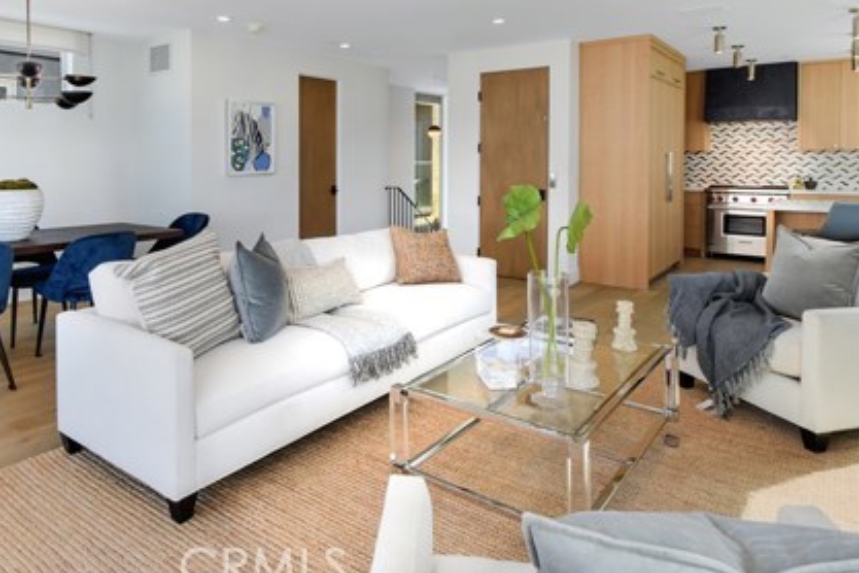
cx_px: 356
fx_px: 549
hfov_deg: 75.5
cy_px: 156
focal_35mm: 23
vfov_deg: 53.1
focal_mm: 10
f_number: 8
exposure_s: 1/80
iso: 250
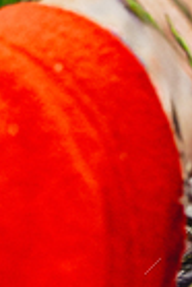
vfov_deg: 12.2
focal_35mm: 153
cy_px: -246
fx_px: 1221
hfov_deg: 8.7
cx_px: 328
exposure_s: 1/4000
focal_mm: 24
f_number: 4
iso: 400
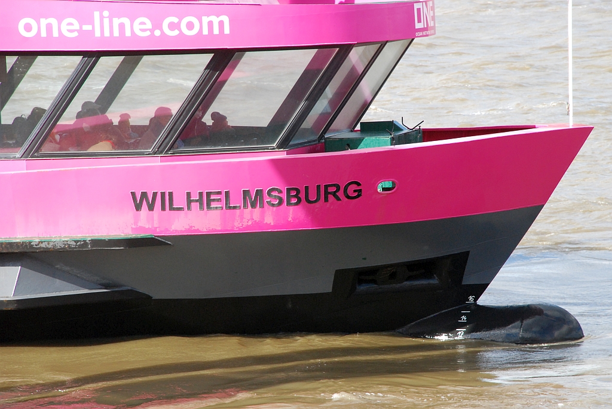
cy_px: 204
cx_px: 306
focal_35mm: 202
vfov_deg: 6.8
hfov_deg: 10.1
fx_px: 3446
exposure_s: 1/320
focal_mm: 135
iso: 800
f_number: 10
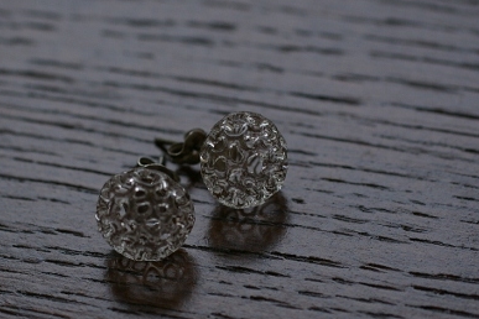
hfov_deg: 16.5
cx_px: 172
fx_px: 1650
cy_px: 167
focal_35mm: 124
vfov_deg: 11.1
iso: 200
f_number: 4.5
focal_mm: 50
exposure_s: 1/125
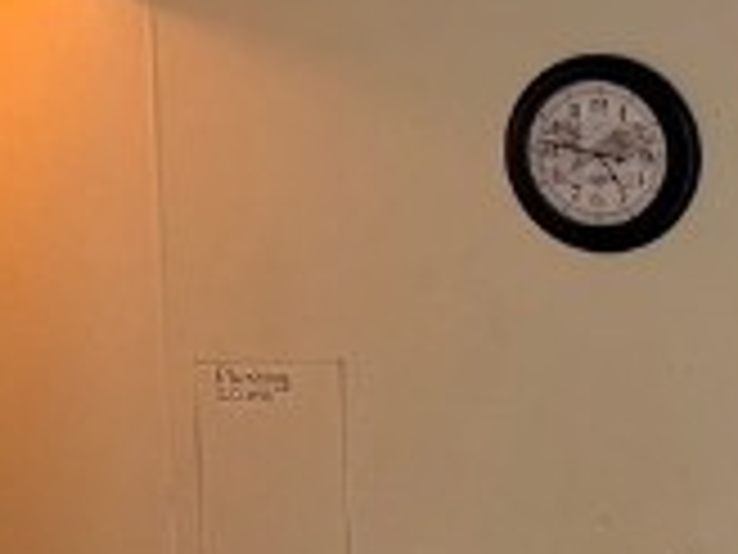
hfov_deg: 11.0
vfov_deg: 9.8
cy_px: 531
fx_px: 3198
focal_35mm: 150
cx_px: 1814
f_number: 1.78
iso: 125
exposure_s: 1/225
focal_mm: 6.76
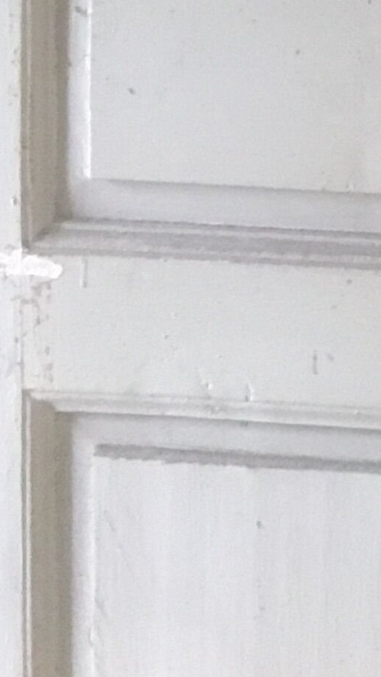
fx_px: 2514
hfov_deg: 8.0
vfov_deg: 13.0
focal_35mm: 140
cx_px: 920
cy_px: -732
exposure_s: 1/33
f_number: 2.2
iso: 200
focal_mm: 4.15
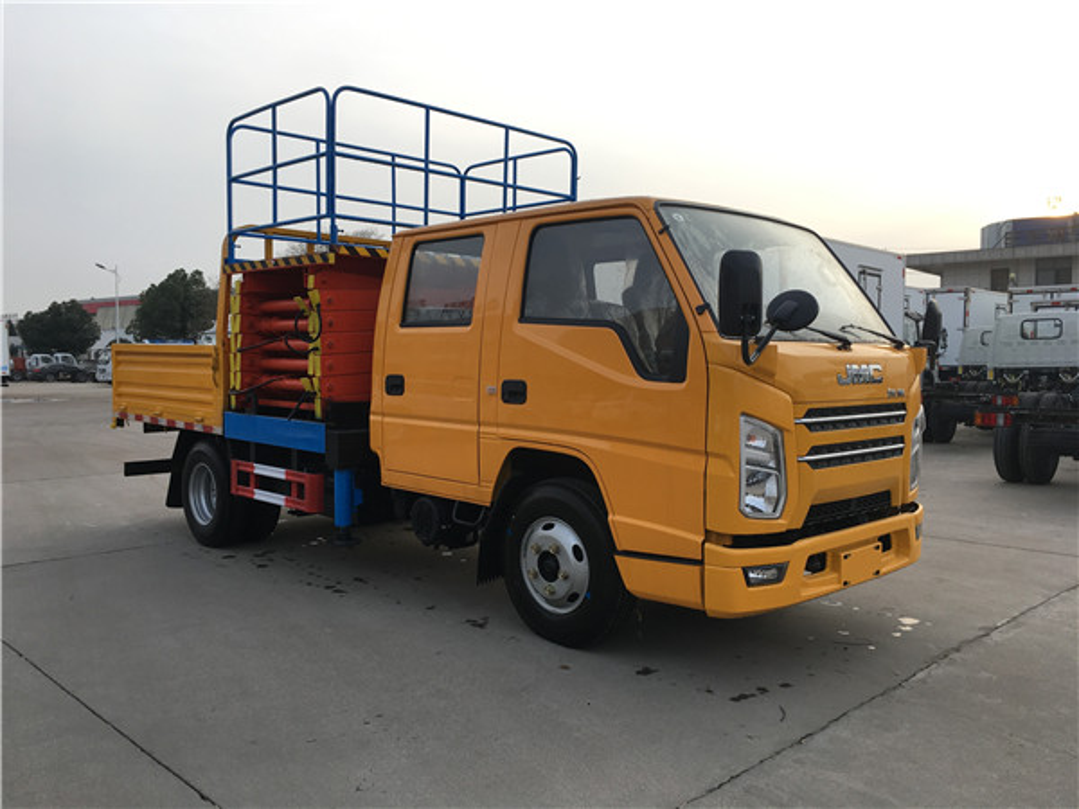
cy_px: 404
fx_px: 904
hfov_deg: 61.7
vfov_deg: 48.2
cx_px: 540
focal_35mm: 29
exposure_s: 1/195
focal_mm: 4.15
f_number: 2.2
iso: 25
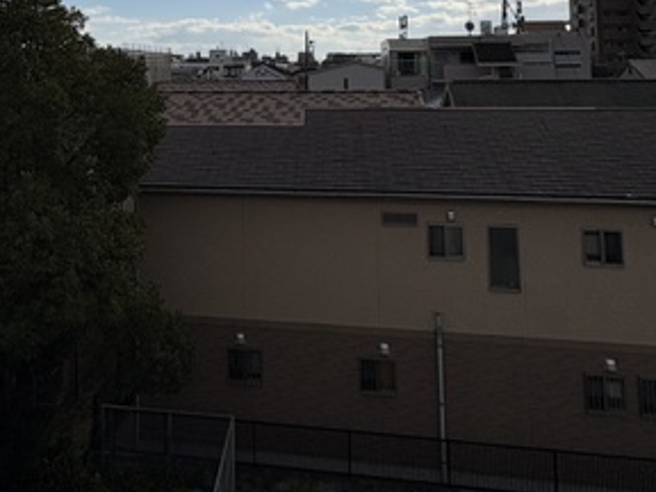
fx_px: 644
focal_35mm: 34
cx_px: 218
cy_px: 30
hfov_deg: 52.9
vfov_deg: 38.3
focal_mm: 2.22
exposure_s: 1/6135
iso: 50
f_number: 2.2
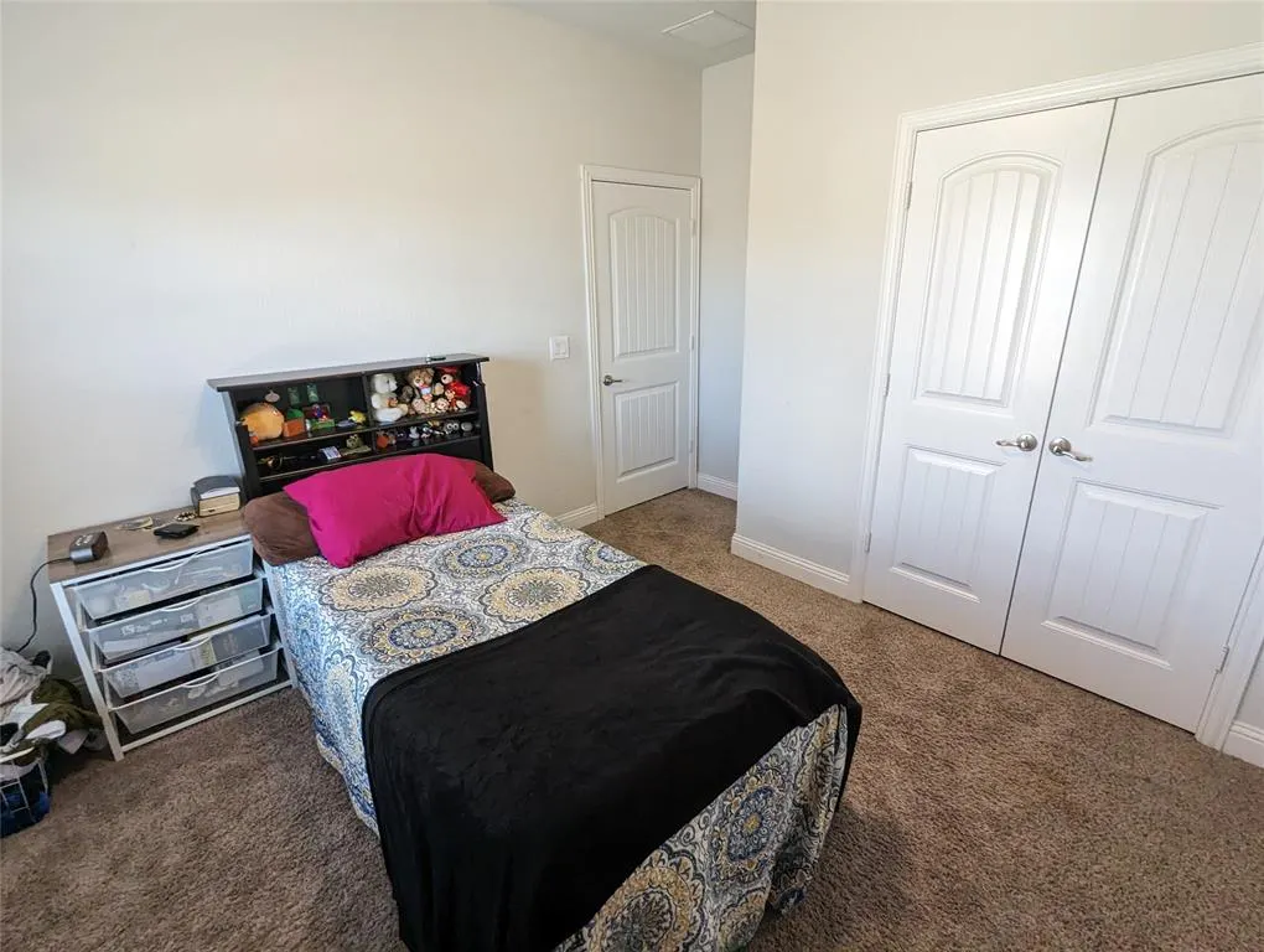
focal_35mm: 16
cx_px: 632
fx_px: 585
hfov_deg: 94.4
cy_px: 476
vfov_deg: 78.2
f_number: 2.2
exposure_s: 1/68.3
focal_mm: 2.35
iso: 398
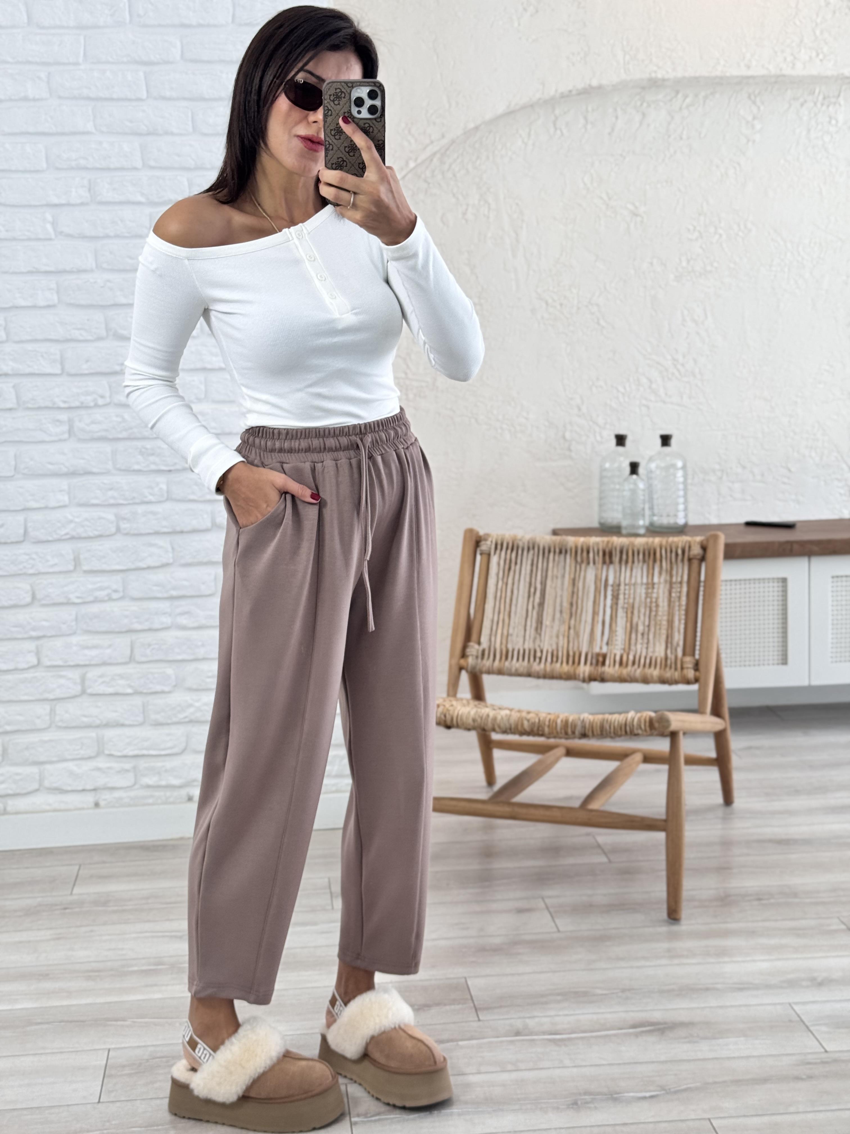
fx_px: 1572
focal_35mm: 48
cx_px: 425
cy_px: 567
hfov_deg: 30.3
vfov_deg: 39.7
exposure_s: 1/137
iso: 50
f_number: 1.78
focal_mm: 6.76
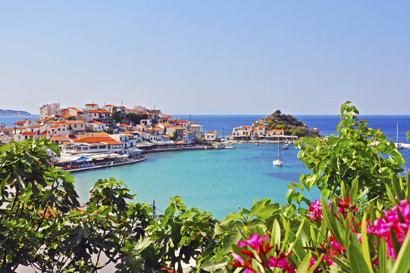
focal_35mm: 42
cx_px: 205
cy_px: 136
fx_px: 478
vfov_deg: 31.9
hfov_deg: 46.4
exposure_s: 1/500
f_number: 11
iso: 200
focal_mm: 28
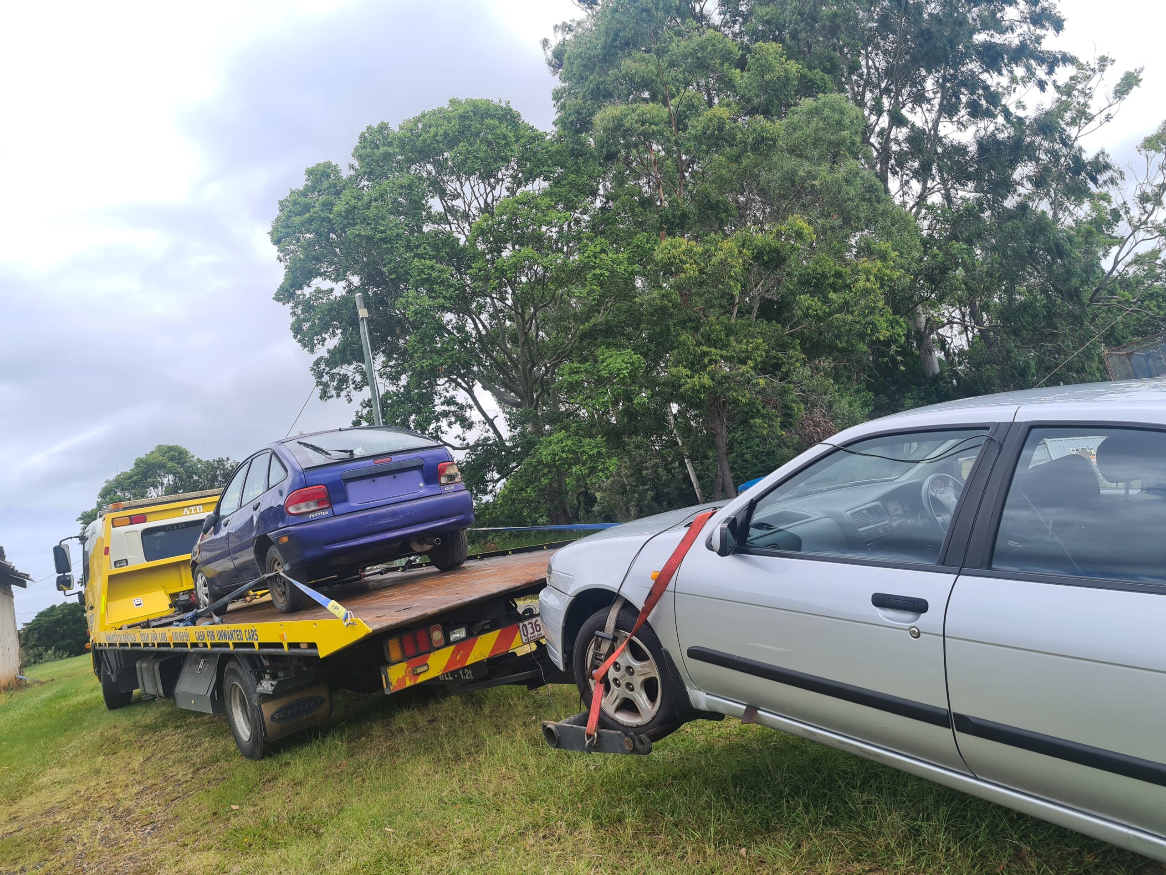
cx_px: 583
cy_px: 438
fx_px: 876
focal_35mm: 26
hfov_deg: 67.3
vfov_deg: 53.1
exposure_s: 1/1744
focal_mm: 5.4
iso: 50
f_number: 1.8
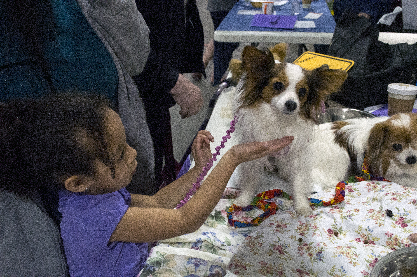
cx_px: 208
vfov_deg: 30.8
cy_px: 138
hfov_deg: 45.0
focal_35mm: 44
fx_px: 503
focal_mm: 29
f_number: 8
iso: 6400
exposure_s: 1/80
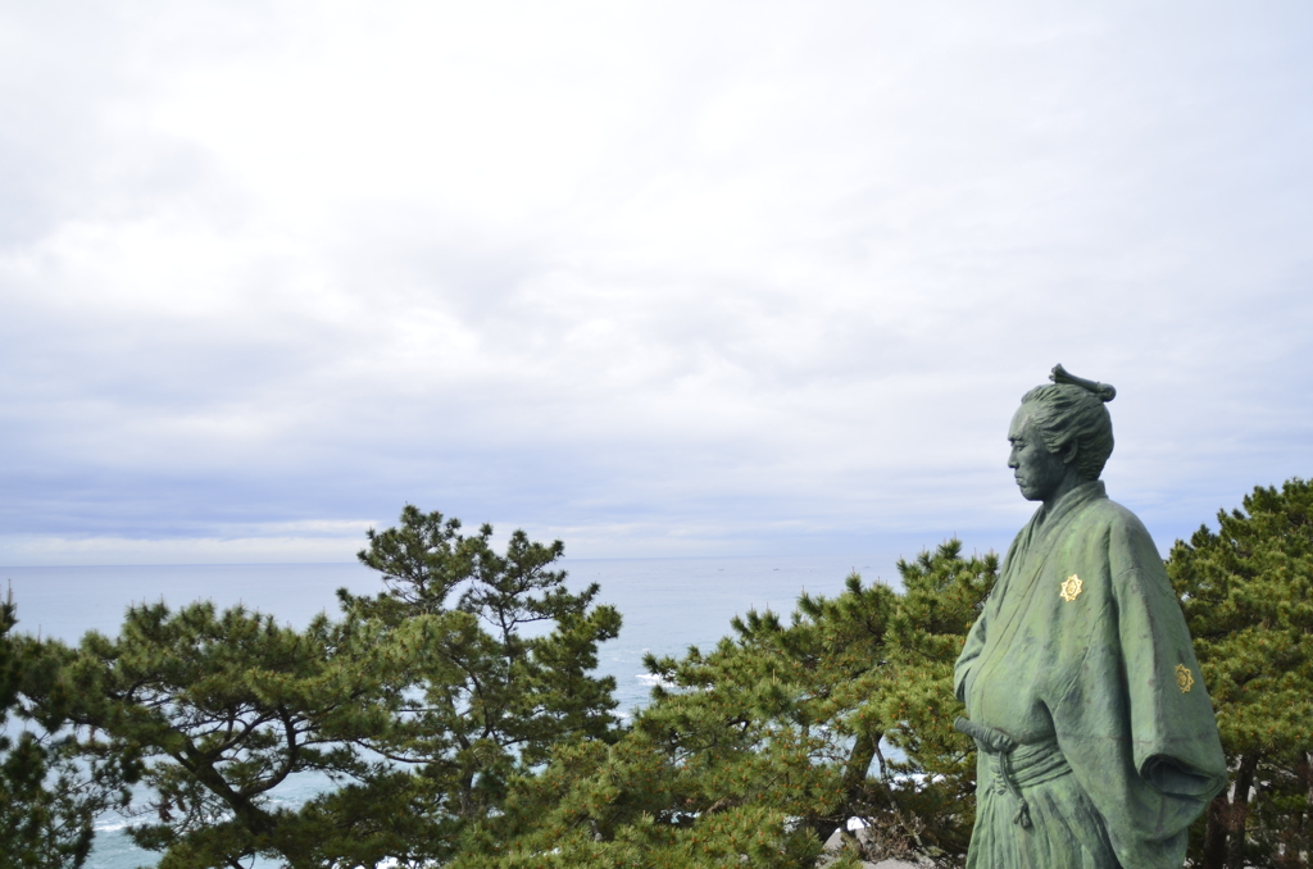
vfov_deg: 43.4
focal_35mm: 30
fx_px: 1092
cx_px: 656
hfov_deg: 62.0
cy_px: 434
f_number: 2.8
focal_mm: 20
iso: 160
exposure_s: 1/1000
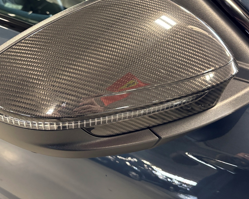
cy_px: 49
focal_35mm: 41
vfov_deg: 35.6
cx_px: 112
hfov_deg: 44.7
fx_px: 302
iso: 320
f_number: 1.6
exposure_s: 1/60
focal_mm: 5.96
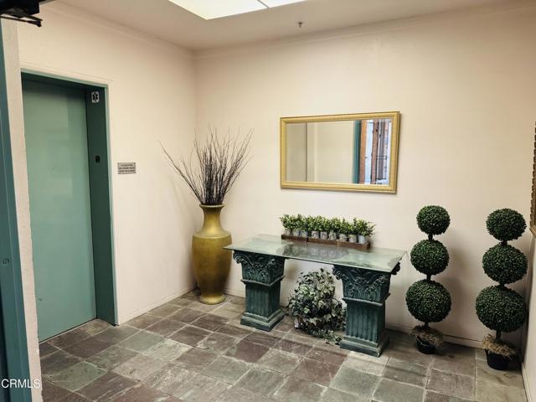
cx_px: 268
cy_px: 201
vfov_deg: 56.8
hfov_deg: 71.6
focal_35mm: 24
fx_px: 372
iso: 400
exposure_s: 1/60
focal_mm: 6.76
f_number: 1.78
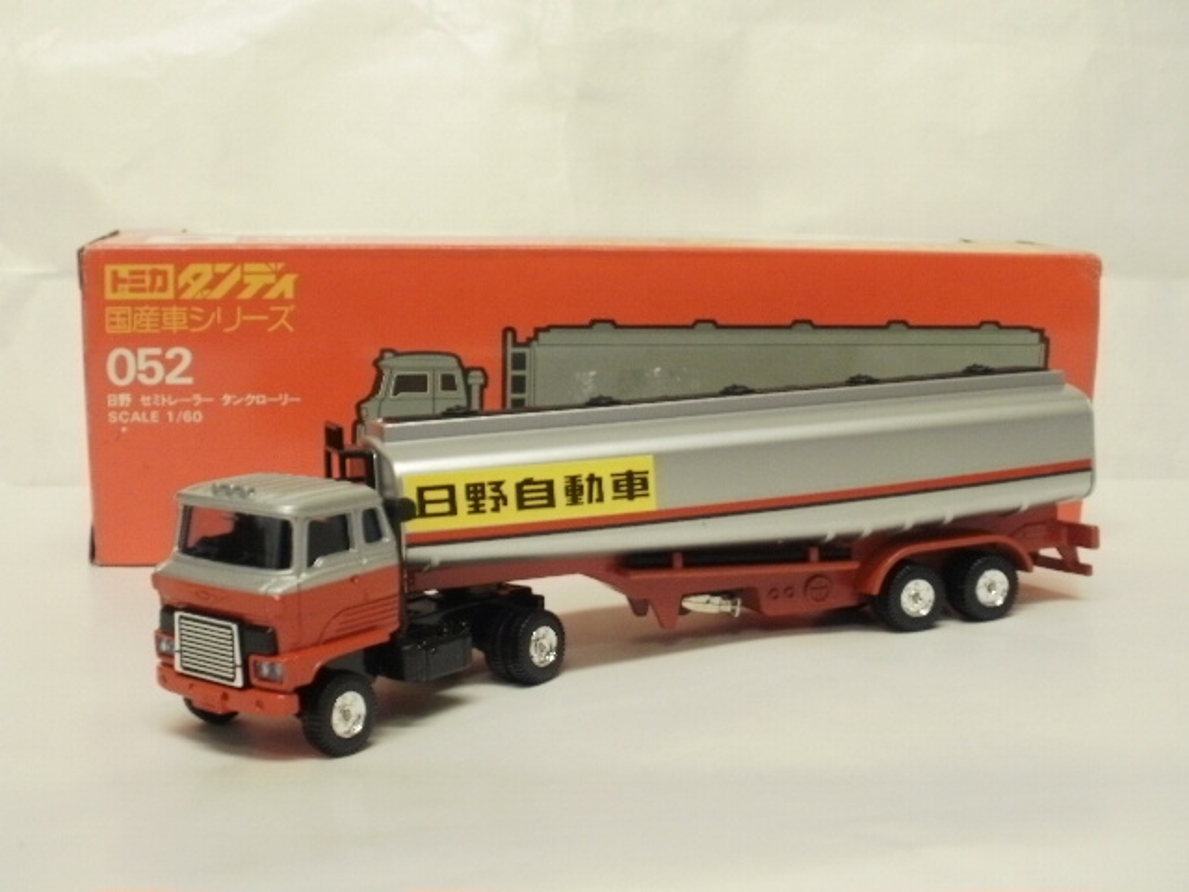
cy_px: 446
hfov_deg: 42.9
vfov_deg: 32.9
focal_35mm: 44
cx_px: 594
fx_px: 1511
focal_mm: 7.7
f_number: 4
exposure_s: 1/8
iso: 125
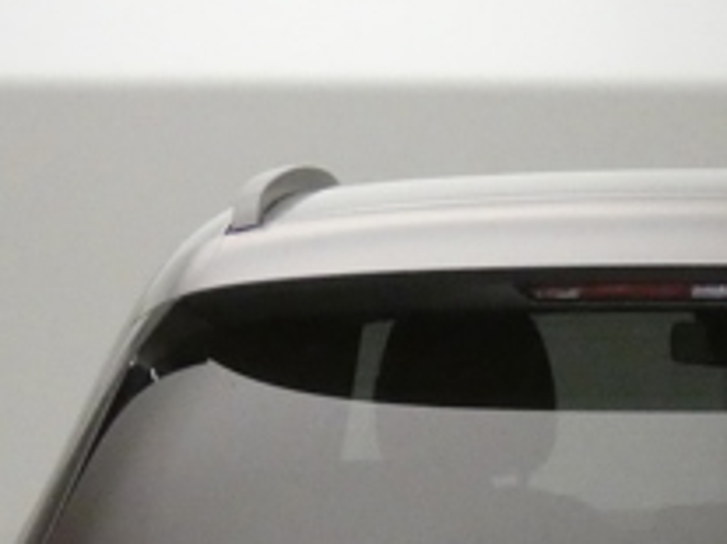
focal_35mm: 193
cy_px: 927
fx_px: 4051
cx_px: 720
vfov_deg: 7.5
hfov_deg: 10.2
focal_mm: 9
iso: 1250
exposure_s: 1/80
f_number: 3.9
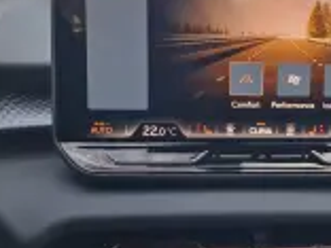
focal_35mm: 53
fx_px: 507
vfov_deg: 27.5
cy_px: 114
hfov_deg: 34.8
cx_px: 274
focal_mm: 5.54
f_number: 1.8
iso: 64
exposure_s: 1/100
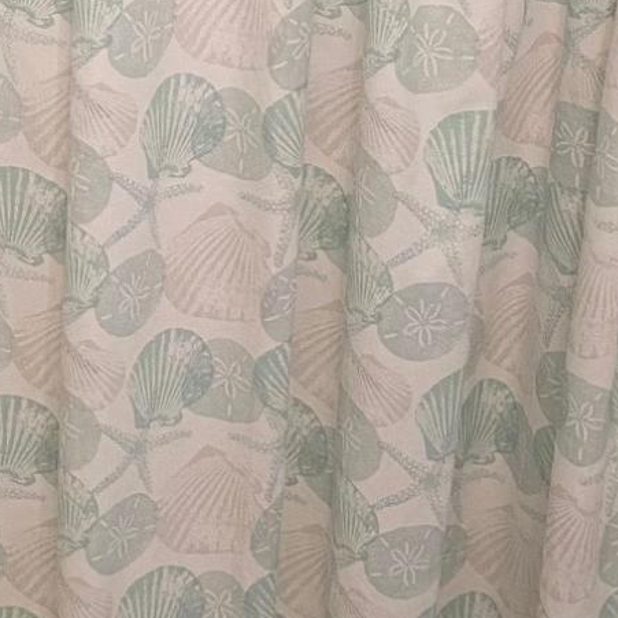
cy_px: -184
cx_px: -153
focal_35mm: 102
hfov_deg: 16.3
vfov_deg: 16.2
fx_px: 2060
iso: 100
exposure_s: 1/60
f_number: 1.8
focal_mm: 4.25
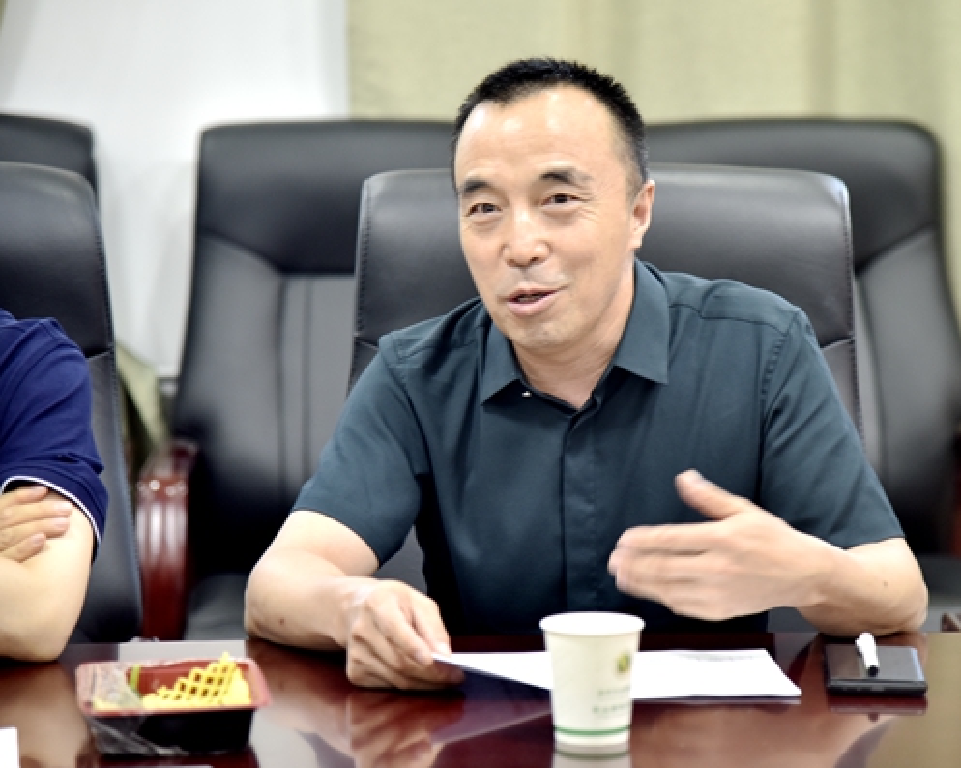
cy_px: 383
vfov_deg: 11.3
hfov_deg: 14.2
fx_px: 3866
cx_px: 572
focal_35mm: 136
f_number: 4
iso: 640
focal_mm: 120
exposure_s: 1/30
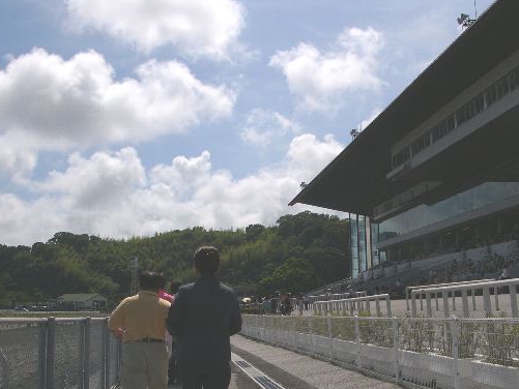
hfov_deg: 41.0
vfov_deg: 31.5
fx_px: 690
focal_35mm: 46
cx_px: 205
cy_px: 194
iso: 50
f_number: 8
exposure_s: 1/2000
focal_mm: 6
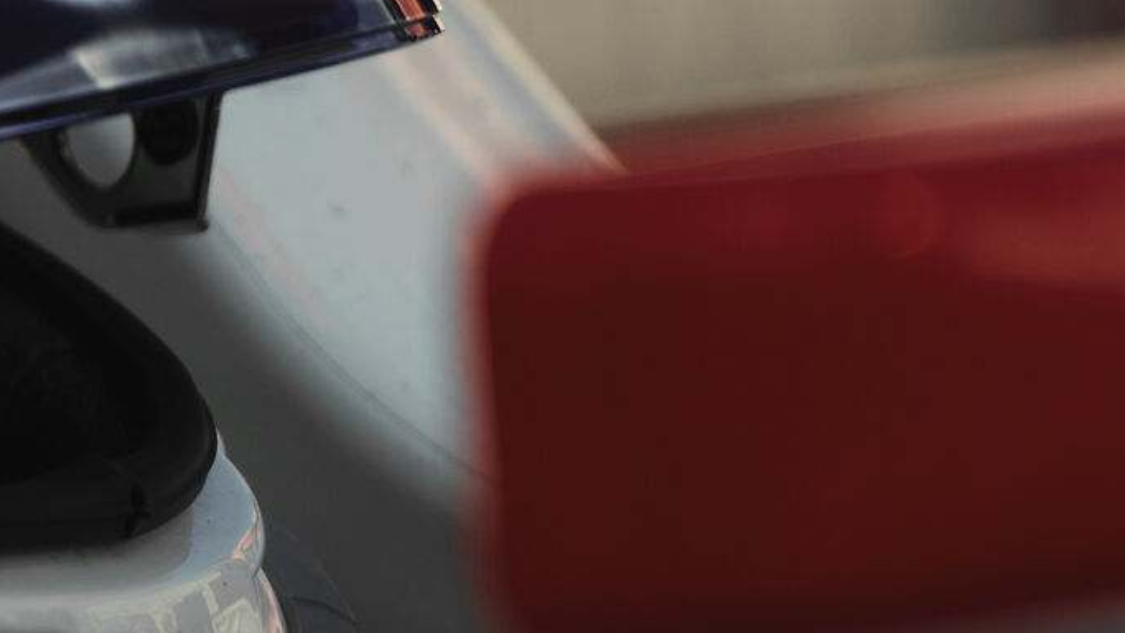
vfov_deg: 1.2
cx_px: -372
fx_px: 29678
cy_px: 293
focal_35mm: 995
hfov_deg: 2.2
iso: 100
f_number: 2.8
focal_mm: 180
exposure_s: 1/2500
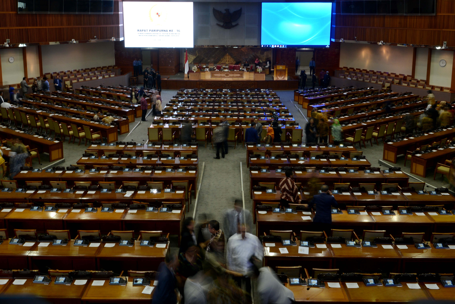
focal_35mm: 22
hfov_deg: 78.6
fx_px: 278
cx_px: 228
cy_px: 152
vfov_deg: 57.3
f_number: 16
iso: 320
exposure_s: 1.3
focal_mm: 22
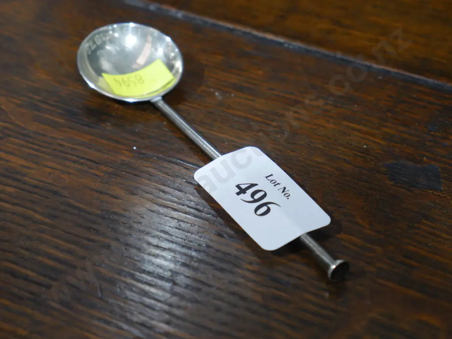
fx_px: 1097
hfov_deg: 23.3
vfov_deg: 17.6
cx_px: 226
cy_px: 170
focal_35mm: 84
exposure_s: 1/100
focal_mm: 42
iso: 2000
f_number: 5.6
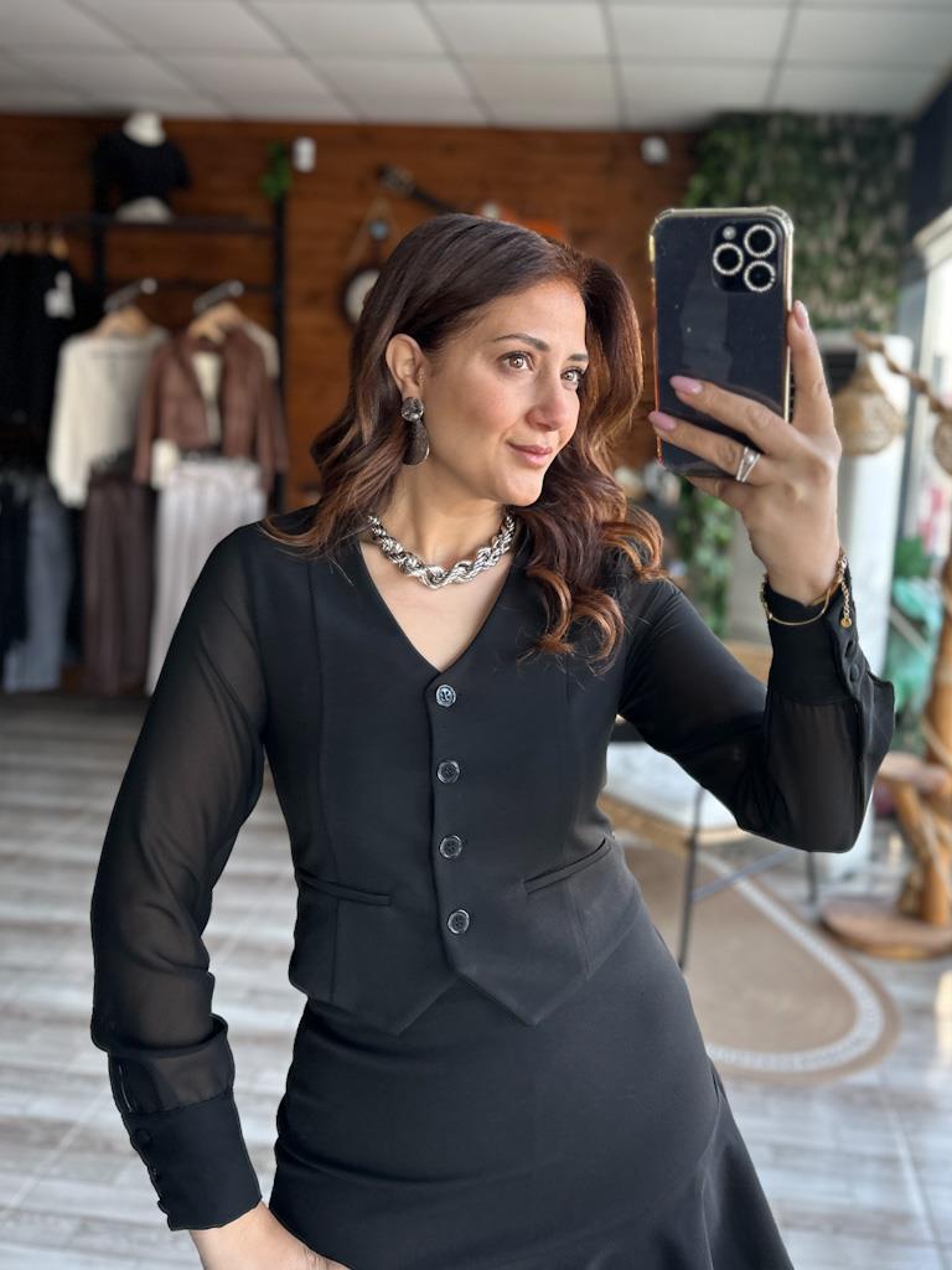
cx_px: 476
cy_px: 635
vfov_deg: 71.6
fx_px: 880
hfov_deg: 56.8
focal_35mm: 24
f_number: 1.8
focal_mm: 6.86
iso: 160
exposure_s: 1/120
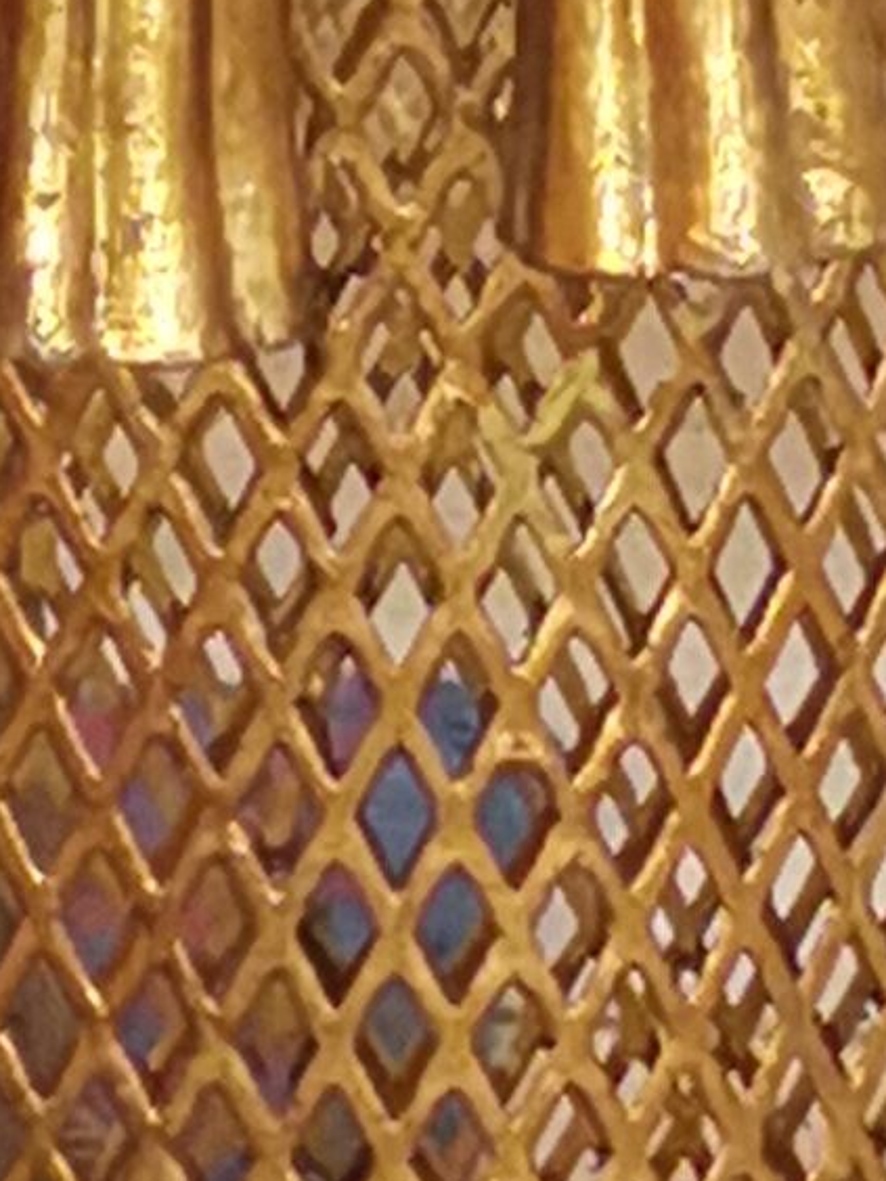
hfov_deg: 4.1
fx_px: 12354
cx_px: 419
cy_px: -46
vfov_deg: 5.5
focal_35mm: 362
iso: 500
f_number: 1.8
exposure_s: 1/33.3
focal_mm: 4.75
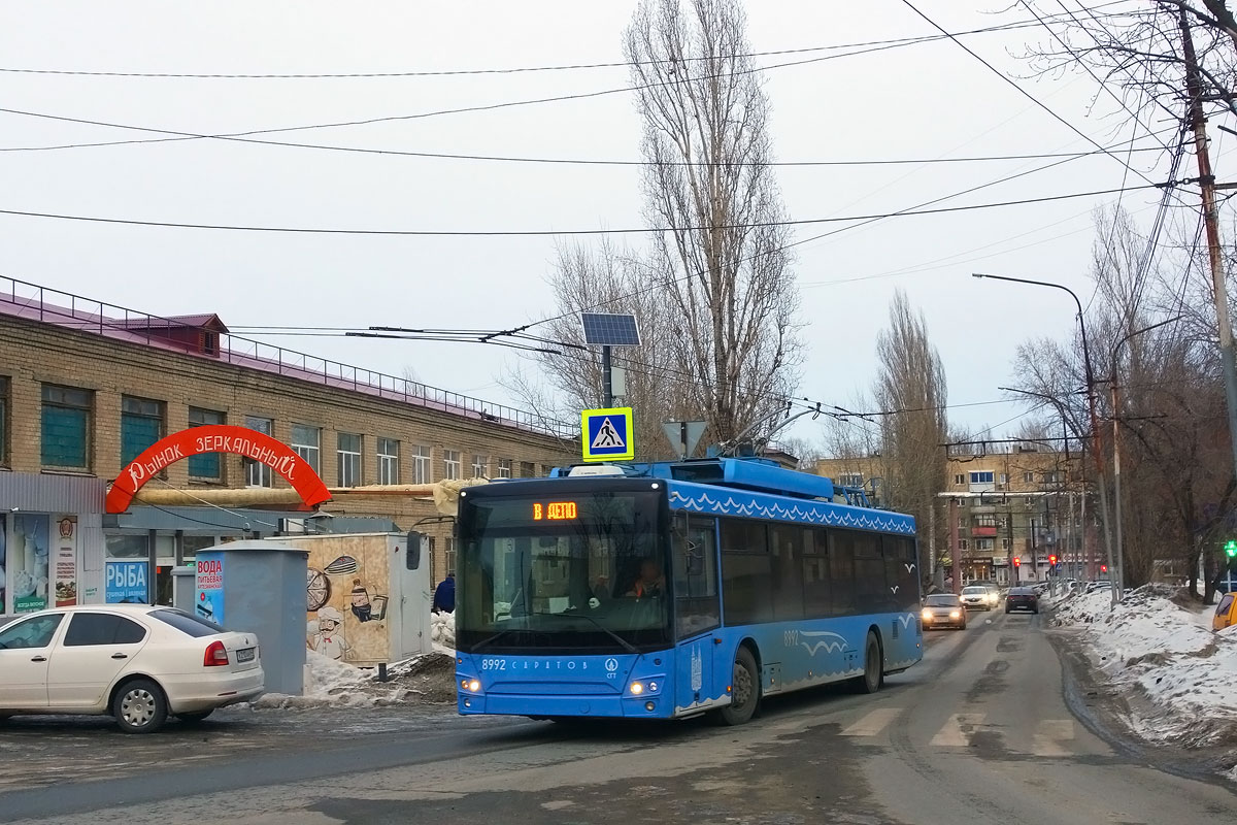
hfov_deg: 53.1
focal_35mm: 36
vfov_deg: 36.9
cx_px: 618
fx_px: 1237
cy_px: 412
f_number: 4
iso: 125
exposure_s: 1/100
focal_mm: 13.25
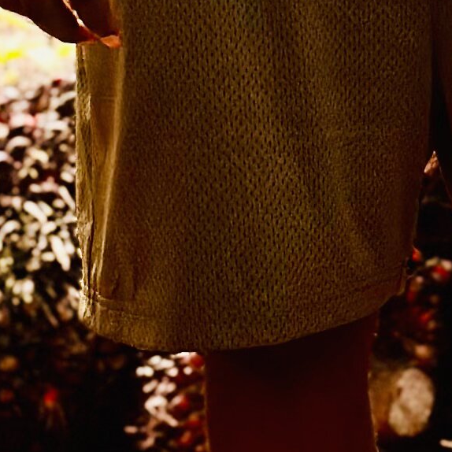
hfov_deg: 5.8
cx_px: 709
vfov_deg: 5.8
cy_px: -350
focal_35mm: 298
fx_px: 4402
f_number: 1.78
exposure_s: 1/4785
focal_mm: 6.86
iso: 80
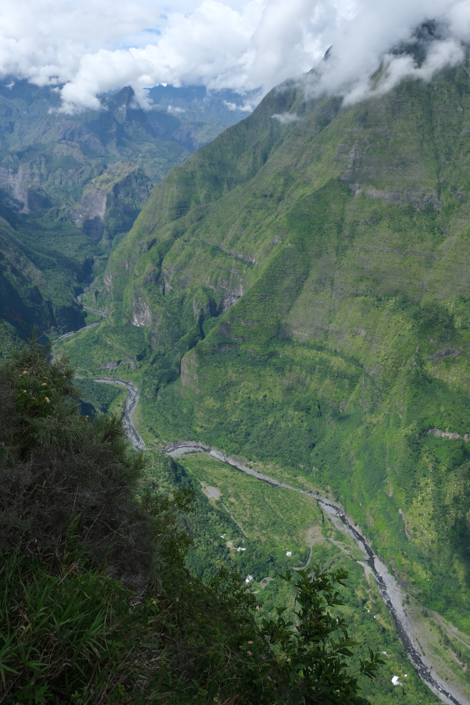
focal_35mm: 27
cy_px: 352
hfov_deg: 47.9
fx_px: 529
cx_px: 235
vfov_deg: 67.4
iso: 160
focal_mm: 18
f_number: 10
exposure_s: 1/160
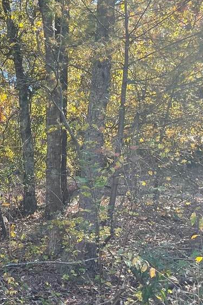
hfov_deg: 19.1
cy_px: 203
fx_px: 524
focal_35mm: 62
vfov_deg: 32.1
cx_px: -106
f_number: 1.6
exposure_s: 1/413
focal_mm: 4.2
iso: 32
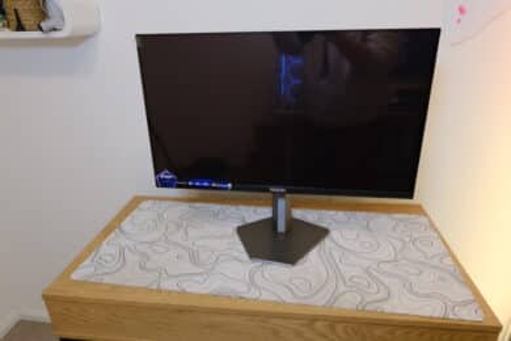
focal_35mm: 24
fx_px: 341
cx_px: 256
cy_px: 170
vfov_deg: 53.1
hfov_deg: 73.7
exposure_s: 1/90
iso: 3200
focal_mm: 16
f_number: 5.6
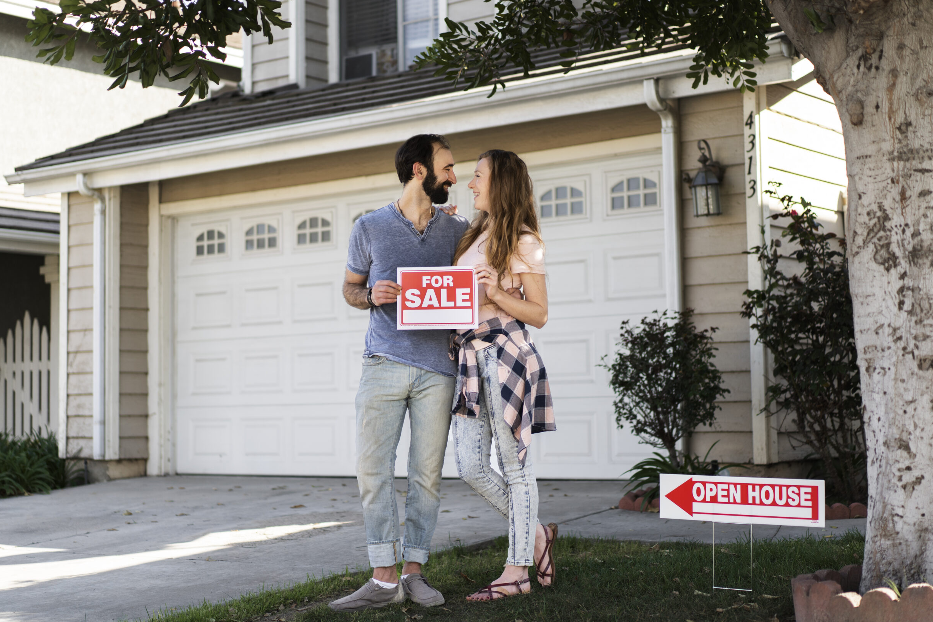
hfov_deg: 34.5
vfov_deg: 23.4
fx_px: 1503
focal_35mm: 58
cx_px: 463
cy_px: 315
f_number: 1.8
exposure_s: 1/1600
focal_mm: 55
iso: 200
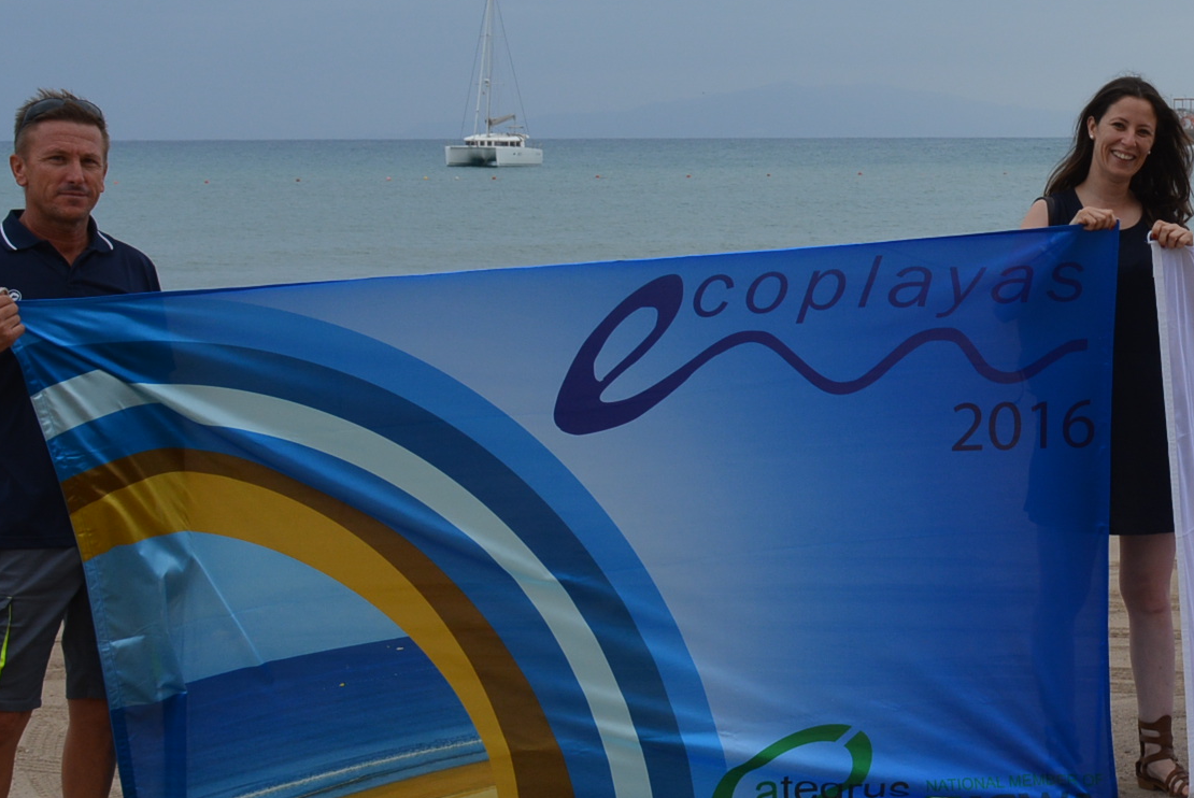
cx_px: 1374
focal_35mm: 97
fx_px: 3220
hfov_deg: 19.9
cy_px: 483
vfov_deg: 14.1
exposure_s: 1/250
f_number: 8
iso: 200
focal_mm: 24
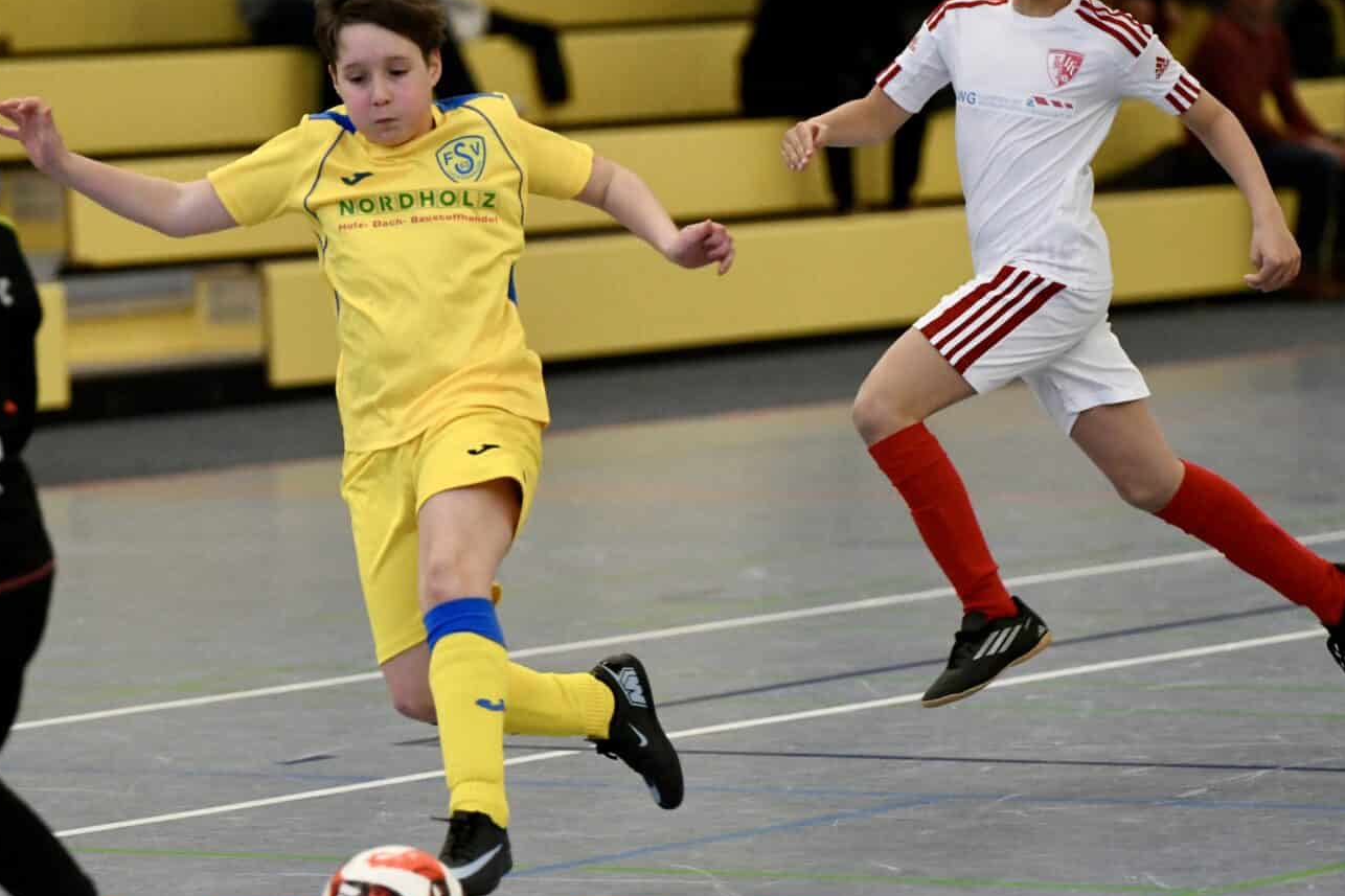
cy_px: 452
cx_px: 537
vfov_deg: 6.2
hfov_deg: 9.2
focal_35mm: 223
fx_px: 8330
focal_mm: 140
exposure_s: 1/1250
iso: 5000
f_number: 2.8
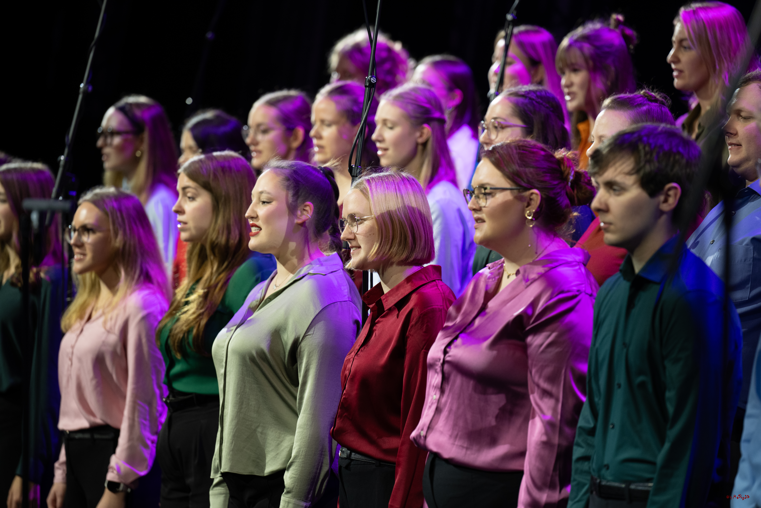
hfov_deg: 10.3
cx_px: 380
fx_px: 4227
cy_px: 254
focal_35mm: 200
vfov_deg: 6.9
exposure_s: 1/125
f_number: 3.5
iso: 1000
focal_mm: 200
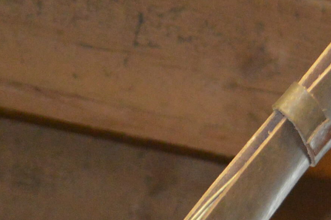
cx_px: 558
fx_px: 2241
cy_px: -61
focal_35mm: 244
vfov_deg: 5.6
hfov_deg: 8.2
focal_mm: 48
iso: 3200
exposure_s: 1/60
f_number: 5.3
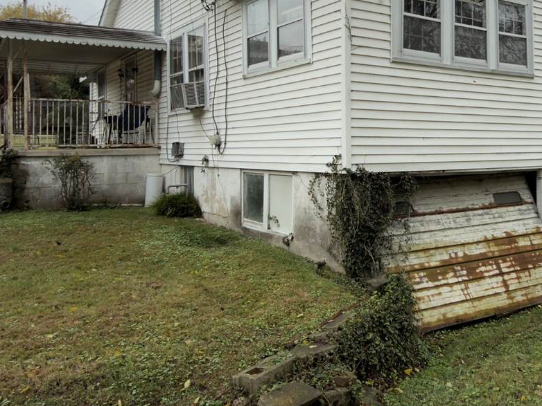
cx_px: 368
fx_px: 564
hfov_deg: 50.3
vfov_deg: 39.0
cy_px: 123
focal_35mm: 36
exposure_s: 1/348
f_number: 2.2
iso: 16
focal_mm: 2.22
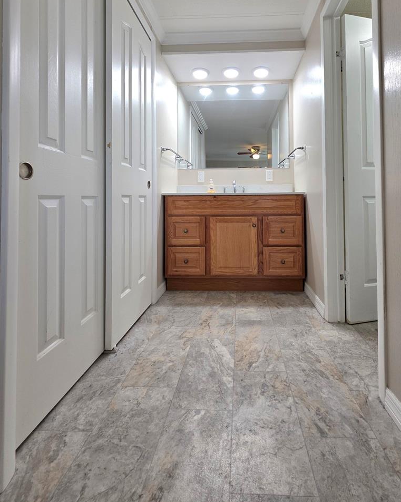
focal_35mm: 16
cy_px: 193
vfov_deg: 91.5
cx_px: 228
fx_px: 237
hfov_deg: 79.9
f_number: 1.9
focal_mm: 2.2
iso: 80
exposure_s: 1/120
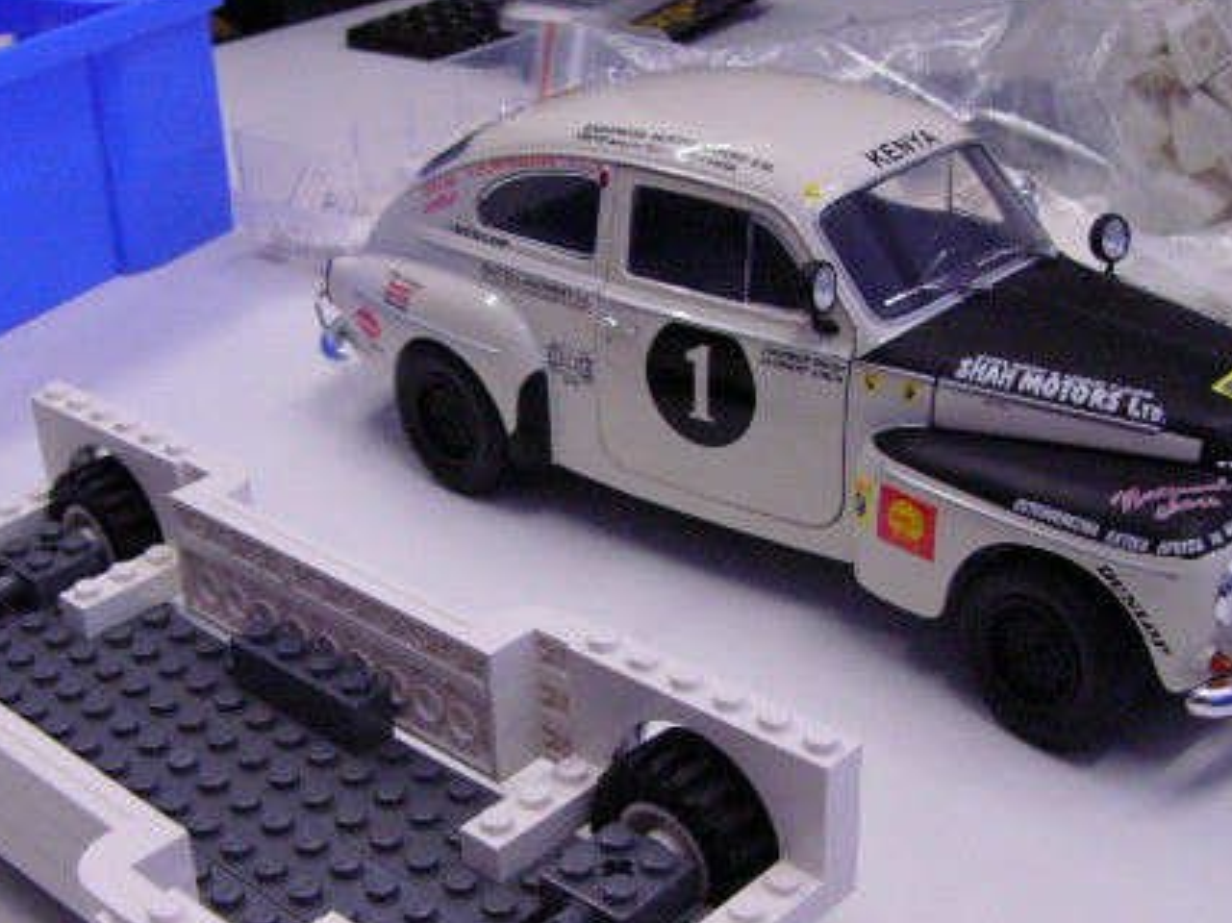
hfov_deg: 35.5
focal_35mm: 54
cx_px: 519
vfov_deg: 26.9
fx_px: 1921
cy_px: 606
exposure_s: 1/40
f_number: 2.8
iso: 200
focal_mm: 6
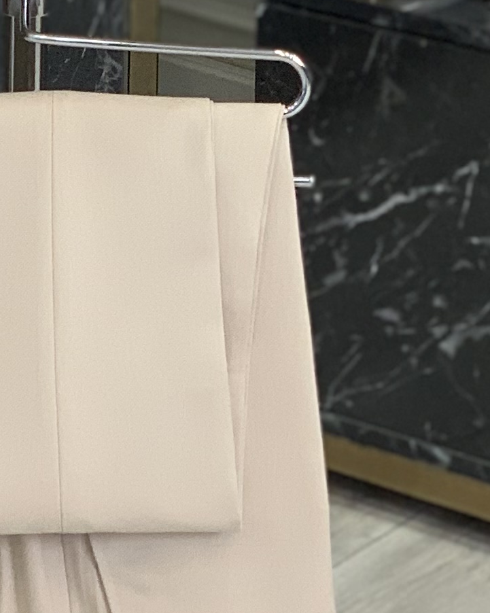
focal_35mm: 227
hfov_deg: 6.8
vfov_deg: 8.2
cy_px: -520
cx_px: 75
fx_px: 4117
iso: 80
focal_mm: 6
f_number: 2.4
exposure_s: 1/122
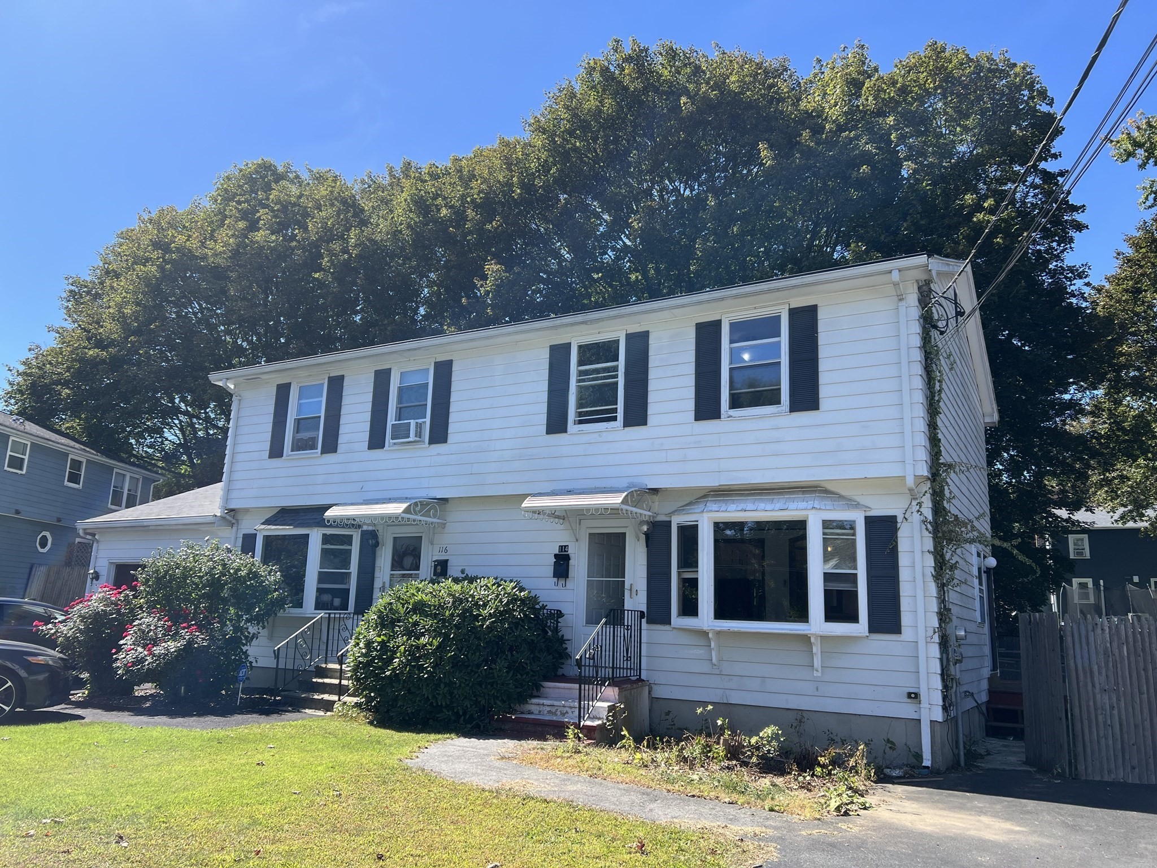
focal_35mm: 26
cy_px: 434
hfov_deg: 67.3
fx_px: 869
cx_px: 578
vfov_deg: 53.1
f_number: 1.5
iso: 50
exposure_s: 1/1869
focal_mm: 5.7
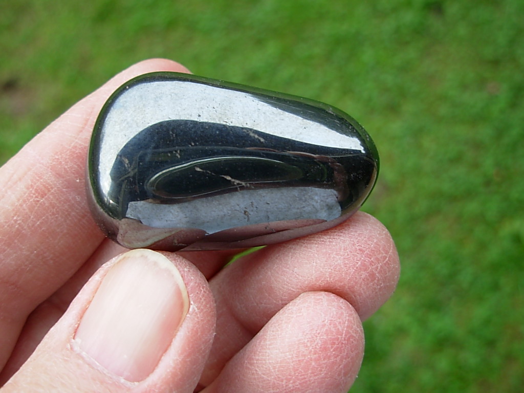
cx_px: 262
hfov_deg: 49.0
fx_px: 575
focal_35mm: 38
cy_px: 196
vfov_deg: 37.7
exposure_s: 1/76.1
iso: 50
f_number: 2.9
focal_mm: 6.3
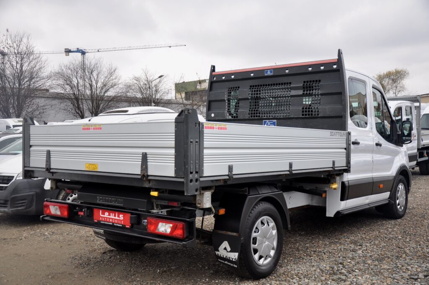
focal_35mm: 39
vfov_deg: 34.1
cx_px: 214
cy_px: 142
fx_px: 464
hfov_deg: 49.6
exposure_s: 1/100
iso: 500
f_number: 5
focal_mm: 26
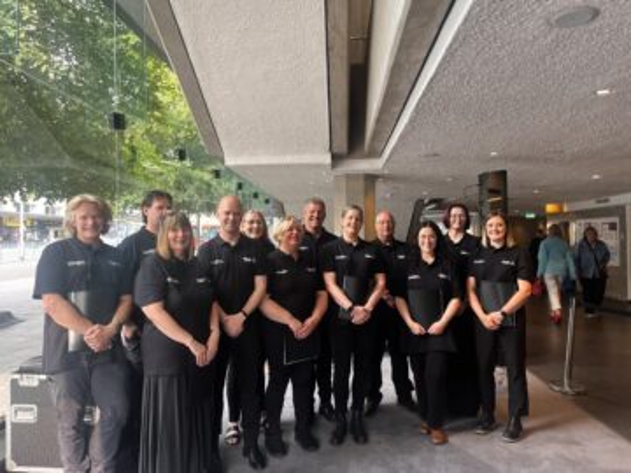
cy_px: 236
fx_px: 474
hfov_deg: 67.3
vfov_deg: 53.1
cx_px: 316
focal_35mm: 26
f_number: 1.6
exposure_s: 1/100
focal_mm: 5.1
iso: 80
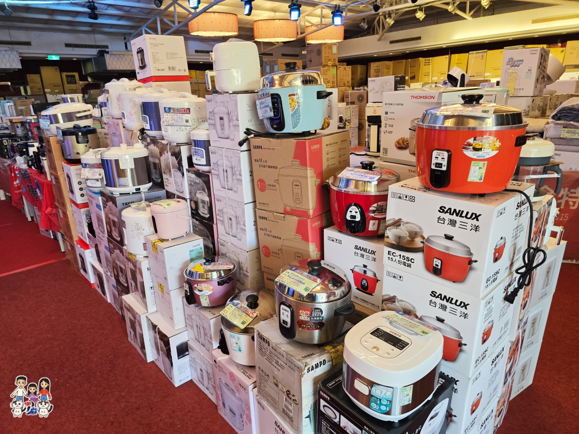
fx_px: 385
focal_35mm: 23
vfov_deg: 58.9
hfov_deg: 73.9
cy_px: 217
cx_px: 290
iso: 250
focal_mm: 6.3
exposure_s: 1/120
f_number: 1.7
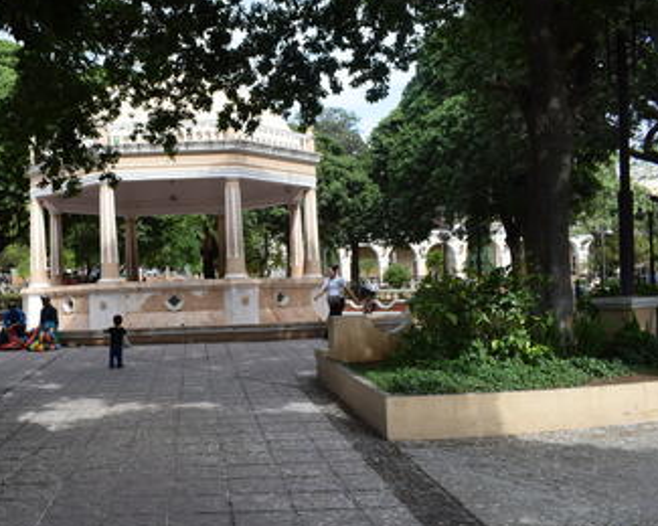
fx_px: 759
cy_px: 310
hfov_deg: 45.4
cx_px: 172
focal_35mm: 39
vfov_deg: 38.1
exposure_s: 1/250
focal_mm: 18
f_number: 8
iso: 280
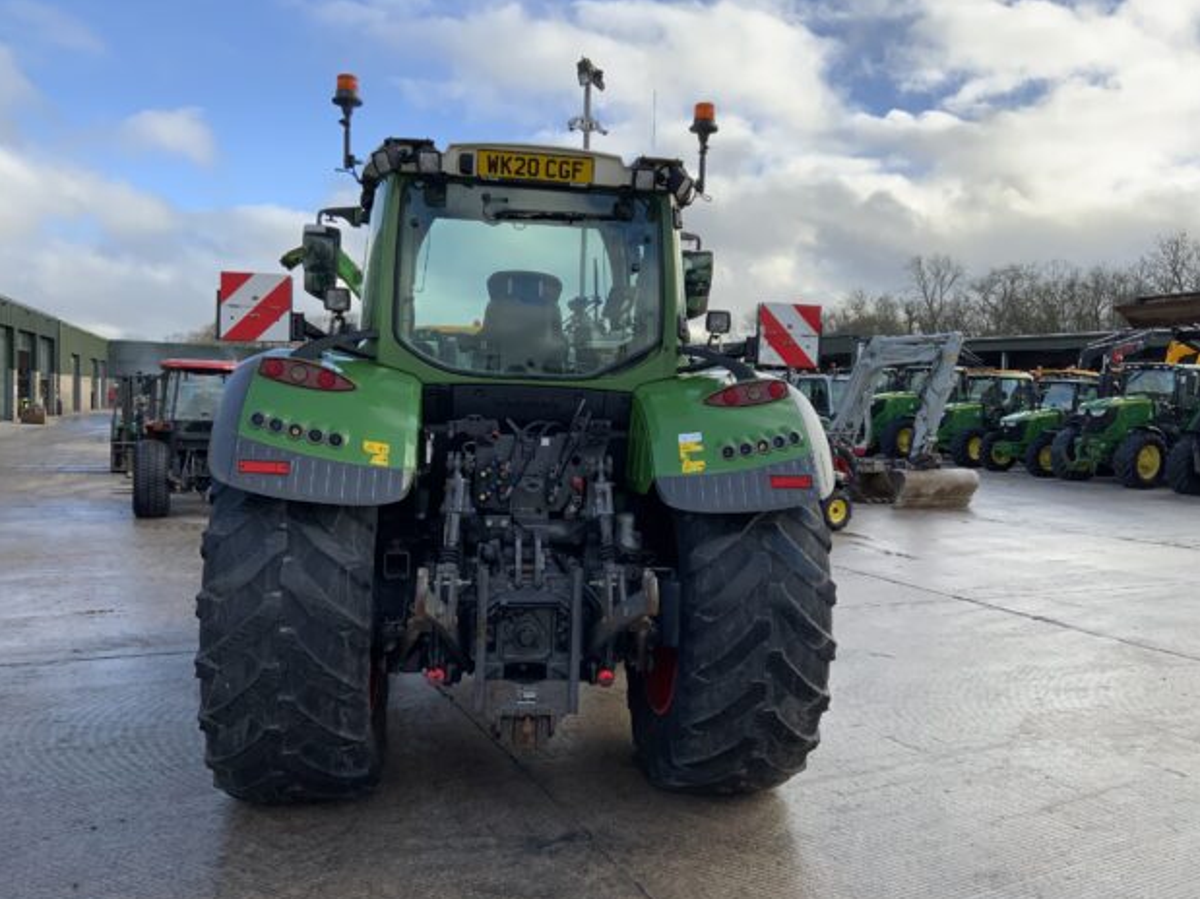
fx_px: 1040
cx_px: 616
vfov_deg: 46.8
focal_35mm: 30
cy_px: 461
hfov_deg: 60.0
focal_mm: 3
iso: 16
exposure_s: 1/842
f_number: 1.8
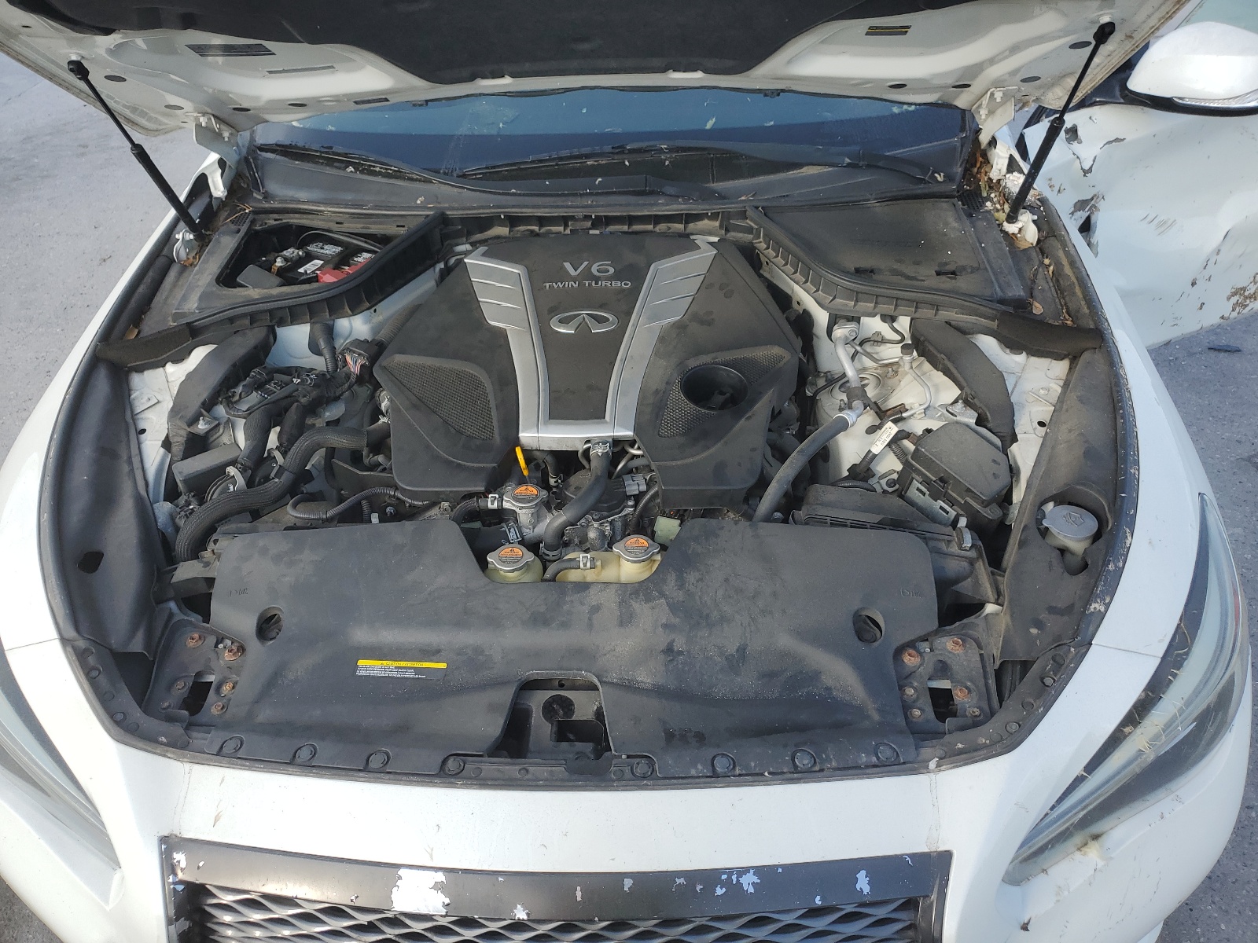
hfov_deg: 67.3
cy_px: 472
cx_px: 629
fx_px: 945
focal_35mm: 26
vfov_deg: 53.1
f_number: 1.5
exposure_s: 1/1000
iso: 50
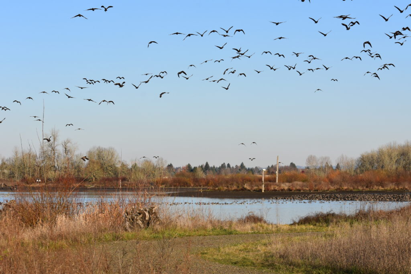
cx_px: 206
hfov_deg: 19.5
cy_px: 137
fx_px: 1199
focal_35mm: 105
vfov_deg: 13.0
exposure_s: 1/1000
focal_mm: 70
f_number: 8
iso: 360
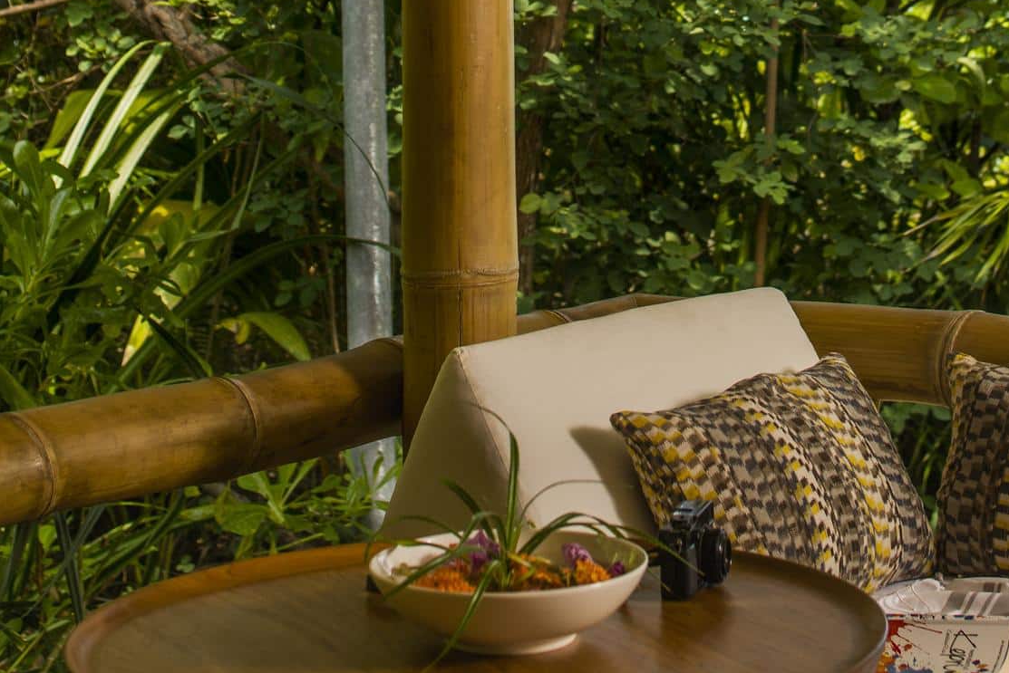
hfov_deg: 20.1
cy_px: 356
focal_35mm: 101
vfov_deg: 13.6
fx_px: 2832
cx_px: 668
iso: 100
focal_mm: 45
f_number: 4
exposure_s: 1/80
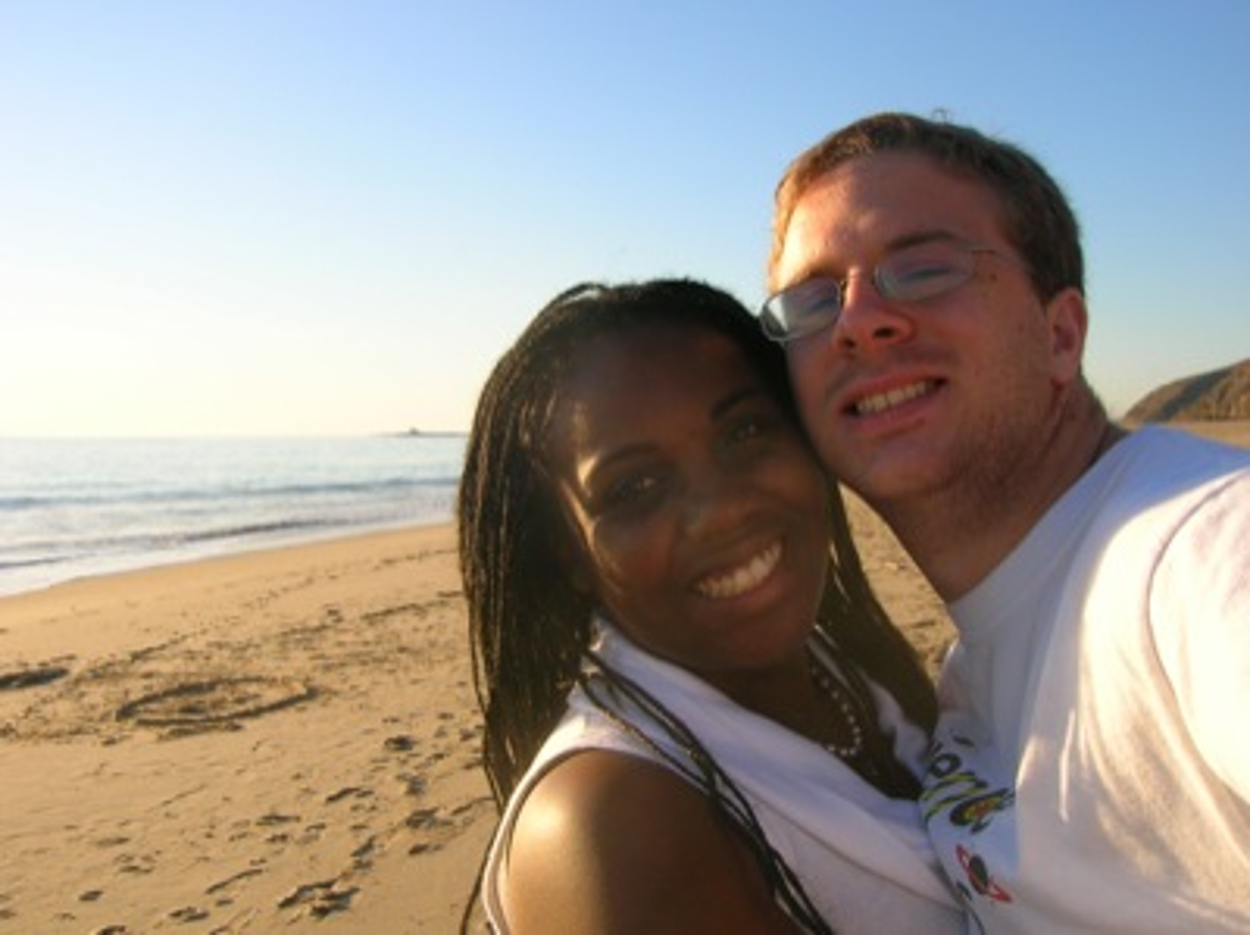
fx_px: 1226
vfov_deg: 41.7
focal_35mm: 34
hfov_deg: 54.0
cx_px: 625
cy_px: 468
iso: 50
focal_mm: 5.7
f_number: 4.9
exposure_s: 1/209
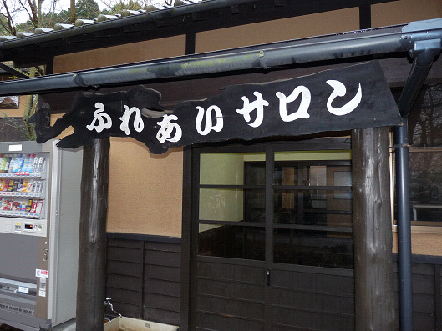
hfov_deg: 65.3
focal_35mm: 27
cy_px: 166
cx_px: 221
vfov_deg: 51.4
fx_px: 345
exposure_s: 1/30
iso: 100
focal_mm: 4.8
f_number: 2.8
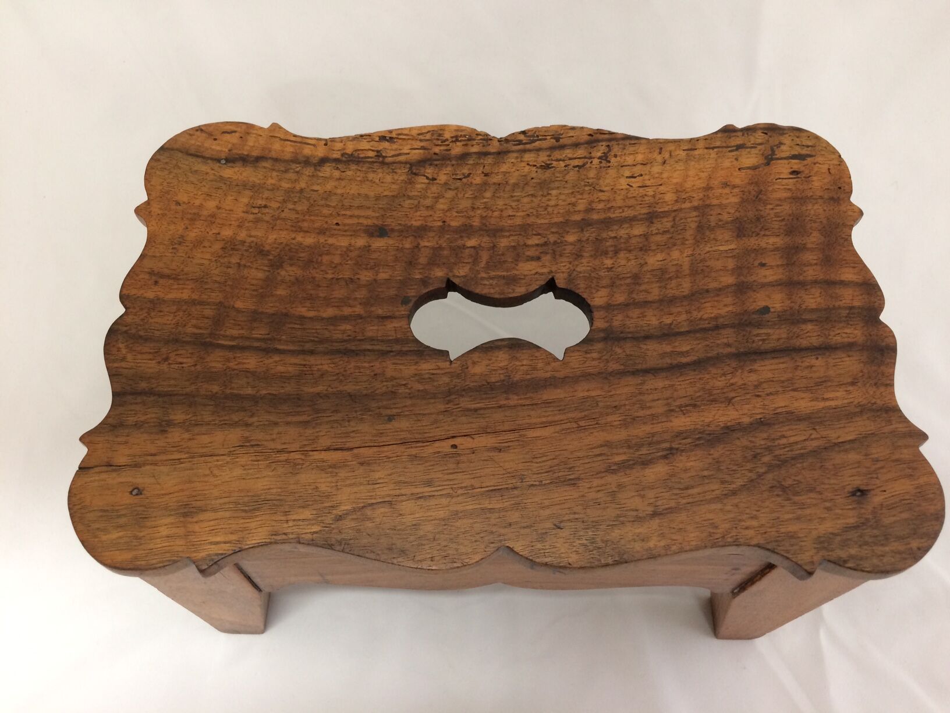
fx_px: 796
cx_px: 475
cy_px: 356
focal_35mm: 29
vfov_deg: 48.2
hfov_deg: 61.7
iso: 160
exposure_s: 1/33
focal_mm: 4.15
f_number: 2.2
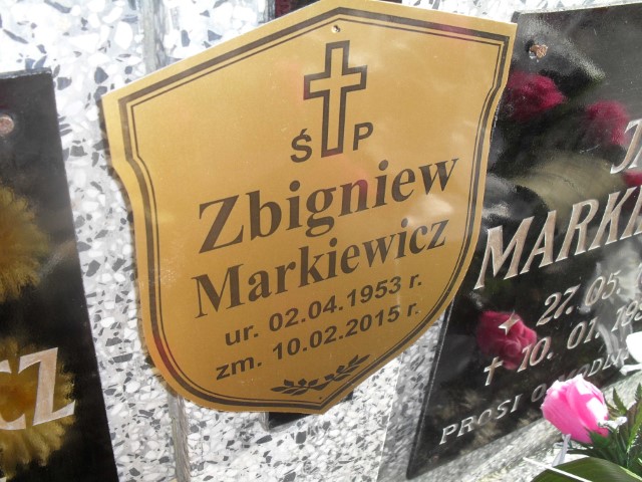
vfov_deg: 40.7
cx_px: 321
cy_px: 241
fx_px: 649
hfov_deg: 52.6
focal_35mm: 35
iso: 100
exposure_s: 1/250
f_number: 3.2
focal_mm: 6.3
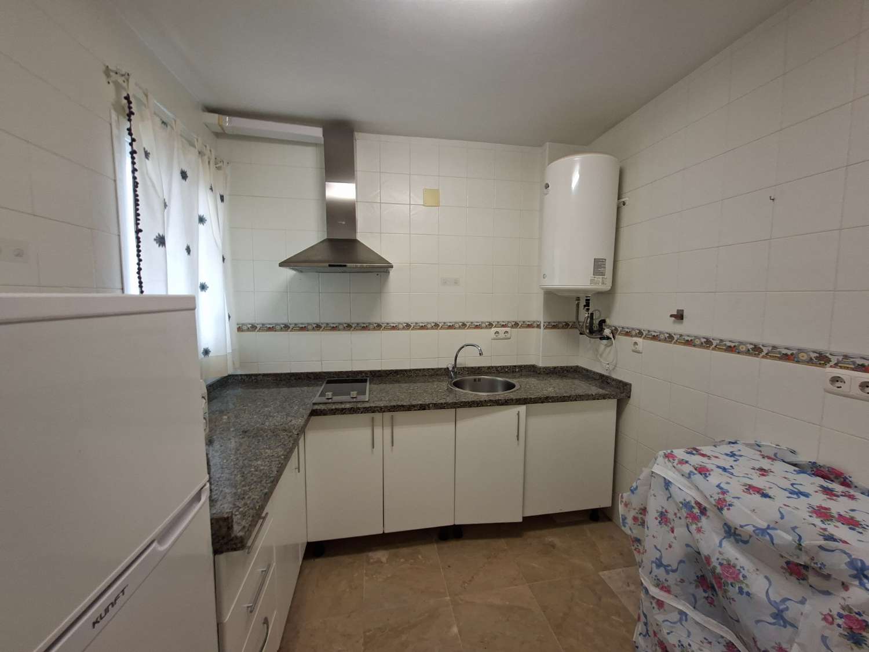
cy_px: 326
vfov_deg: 89.9
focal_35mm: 13
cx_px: 434
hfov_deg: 106.2
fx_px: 326
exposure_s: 1/33
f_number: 2.2
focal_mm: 1.74
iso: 200
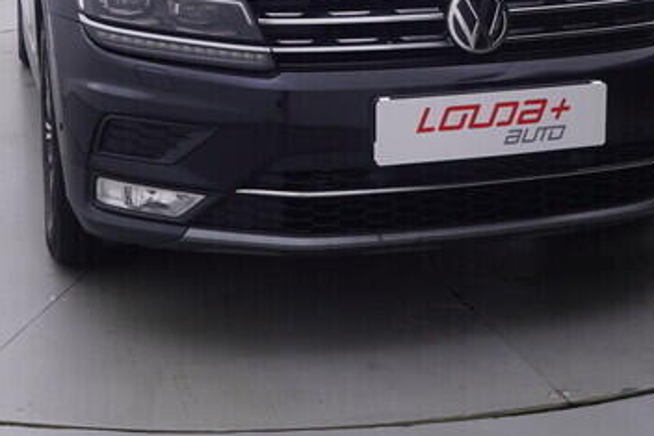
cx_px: 266
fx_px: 1190
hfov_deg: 30.7
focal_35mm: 65
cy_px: -45
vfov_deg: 19.9
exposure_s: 1/80
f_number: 5
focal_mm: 15
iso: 200
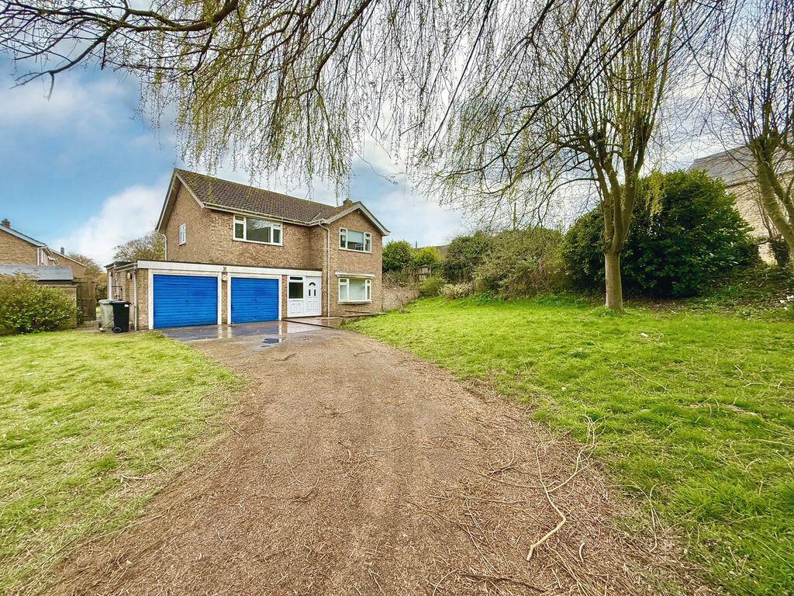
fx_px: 321
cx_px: 397
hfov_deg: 102.1
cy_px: 298
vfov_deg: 85.7
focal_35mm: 14
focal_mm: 2.22
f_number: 2.2
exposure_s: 1/549
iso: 64
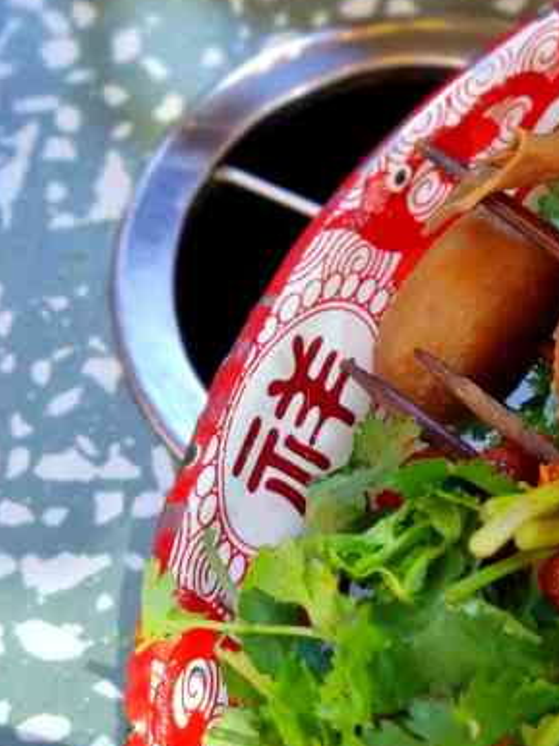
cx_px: 627
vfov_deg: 16.2
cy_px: 192
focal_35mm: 121
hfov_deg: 12.0
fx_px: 2608
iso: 201
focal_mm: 8.16
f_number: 2
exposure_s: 1/33
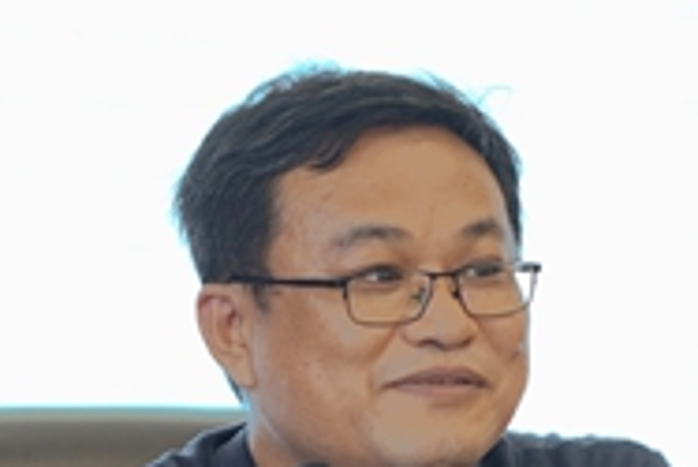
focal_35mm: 269
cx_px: 556
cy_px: 433
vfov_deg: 5.1
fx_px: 5219
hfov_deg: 7.6
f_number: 3.5
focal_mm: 70
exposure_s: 1/50
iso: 200
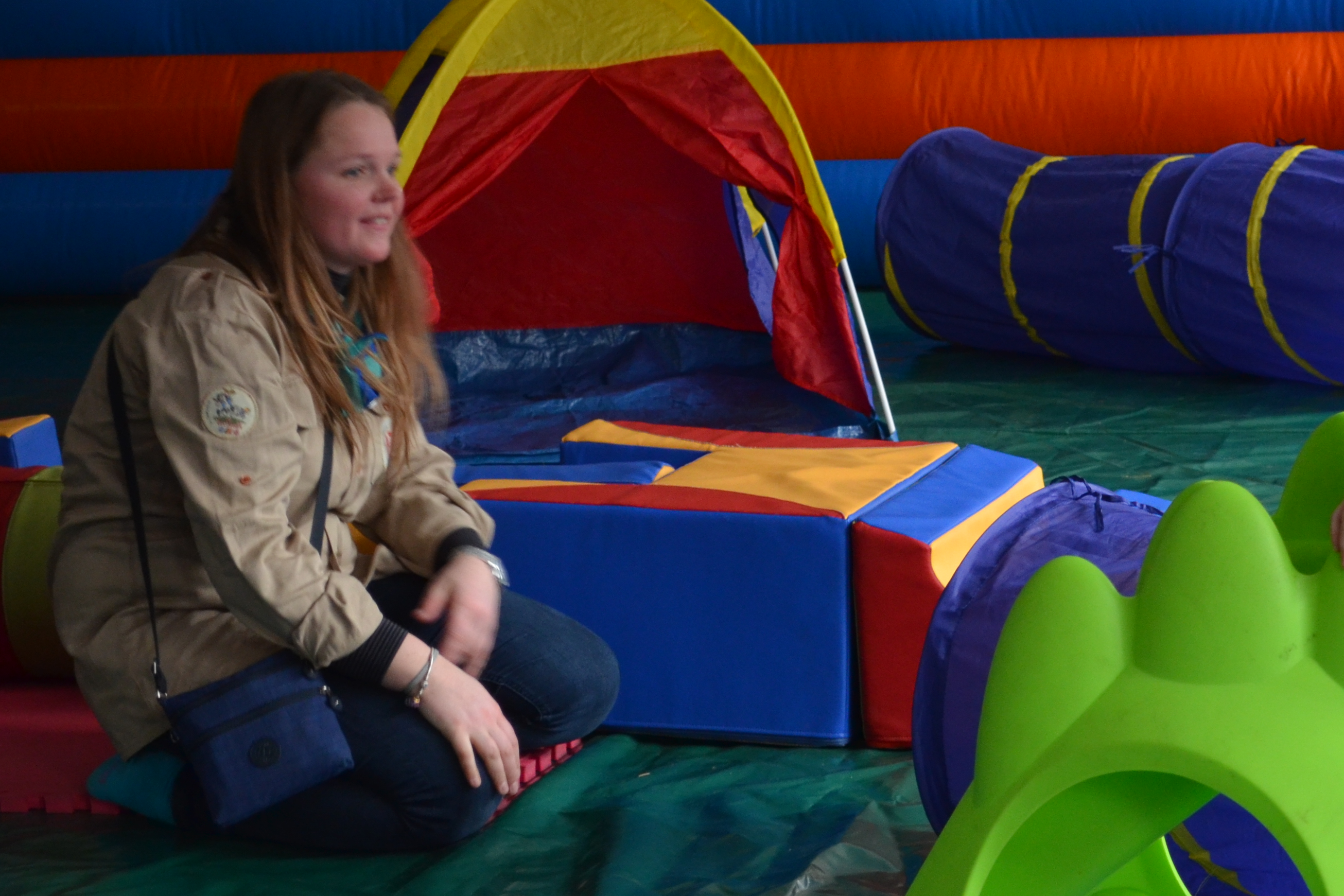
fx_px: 4219
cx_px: 1167
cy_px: 536
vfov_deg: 12.1
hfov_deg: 17.9
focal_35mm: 113
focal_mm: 40
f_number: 5.3
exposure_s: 1/50
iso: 800
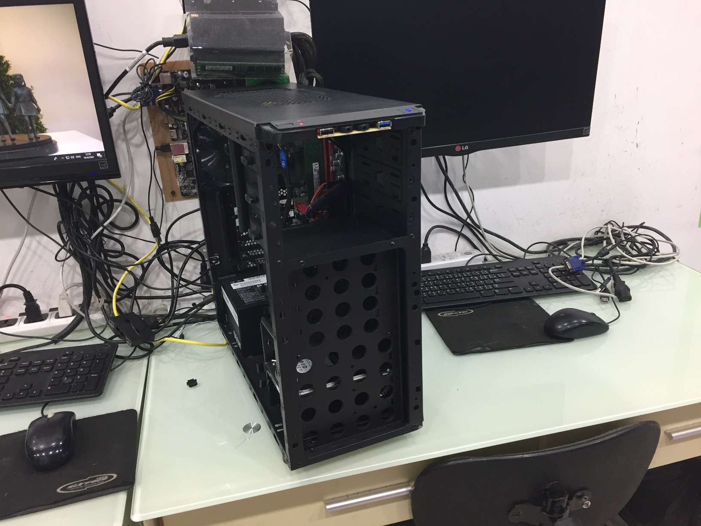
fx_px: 587
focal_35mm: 29
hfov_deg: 61.7
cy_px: 263
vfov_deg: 48.2
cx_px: 350
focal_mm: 4.15
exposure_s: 1/33
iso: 125
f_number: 2.2
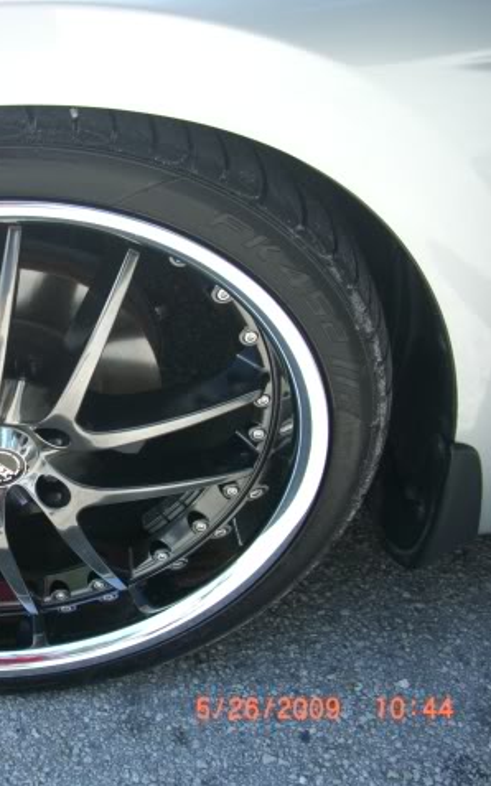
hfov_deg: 22.9
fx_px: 1156
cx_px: -10
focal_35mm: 54
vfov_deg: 37.5
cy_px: 394
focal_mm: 7.9
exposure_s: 1/160
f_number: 2.8
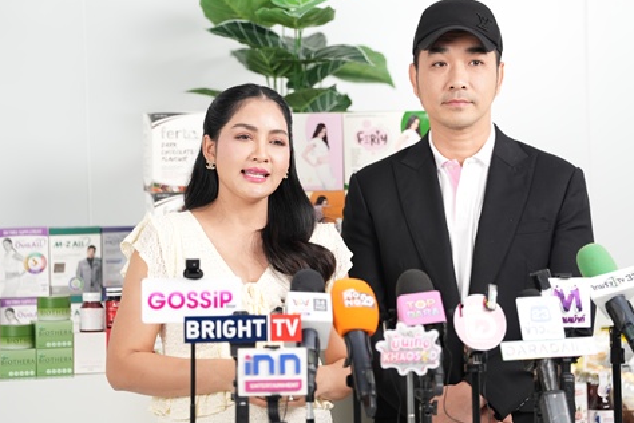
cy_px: 210
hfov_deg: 13.9
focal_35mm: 148
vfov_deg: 9.3
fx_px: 2606
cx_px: 338
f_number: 2
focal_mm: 117
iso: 320
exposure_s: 1/250
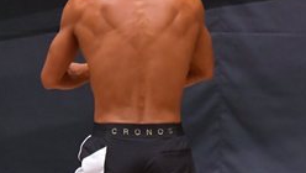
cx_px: 118
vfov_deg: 1.3
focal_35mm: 932
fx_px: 7569
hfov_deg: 2.3
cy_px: 169
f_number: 5.6
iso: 6400
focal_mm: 190
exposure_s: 1/400
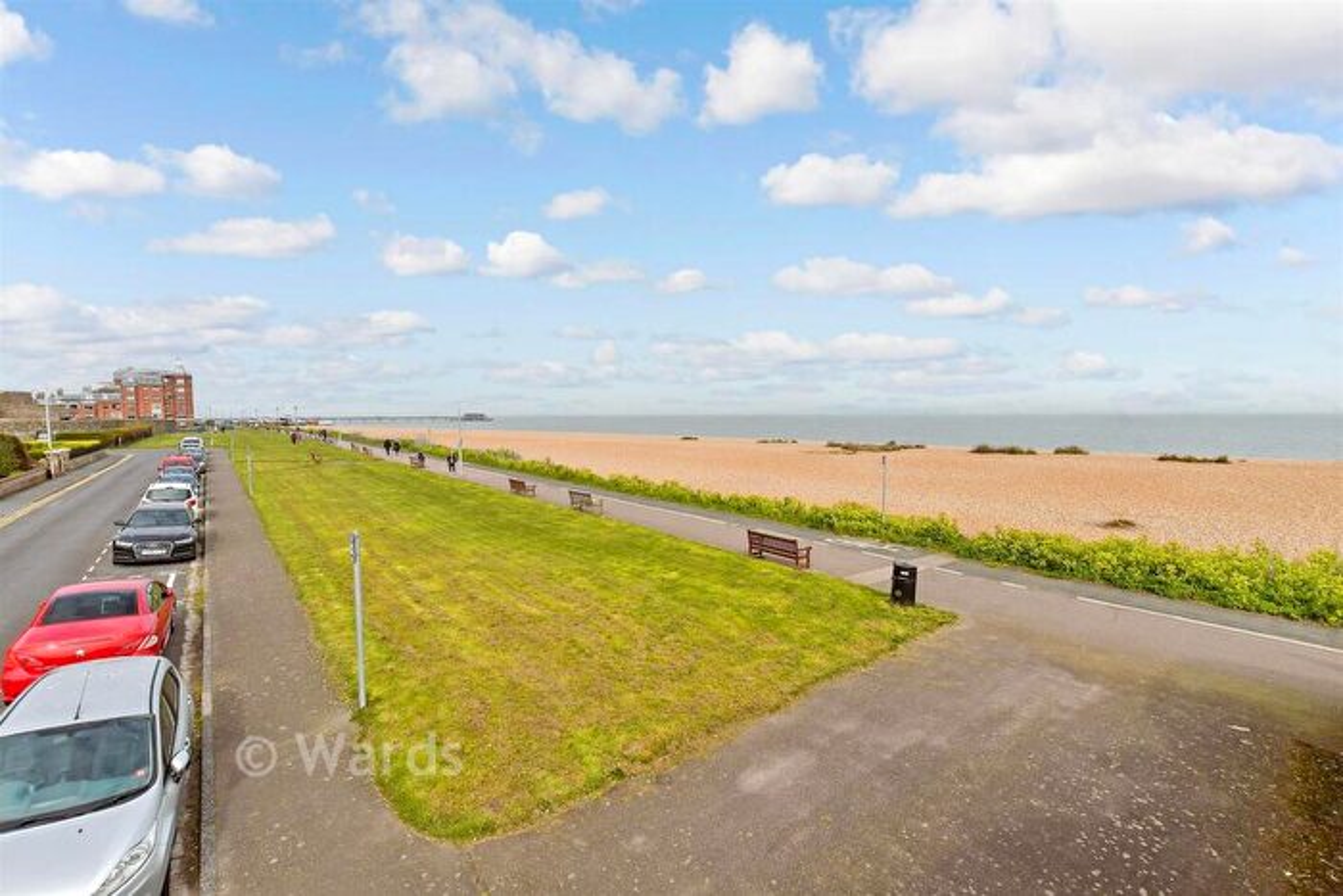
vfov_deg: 77.4
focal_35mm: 15
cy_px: 448
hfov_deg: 100.4
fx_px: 560
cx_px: 672
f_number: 8
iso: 250
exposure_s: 1/640
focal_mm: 10
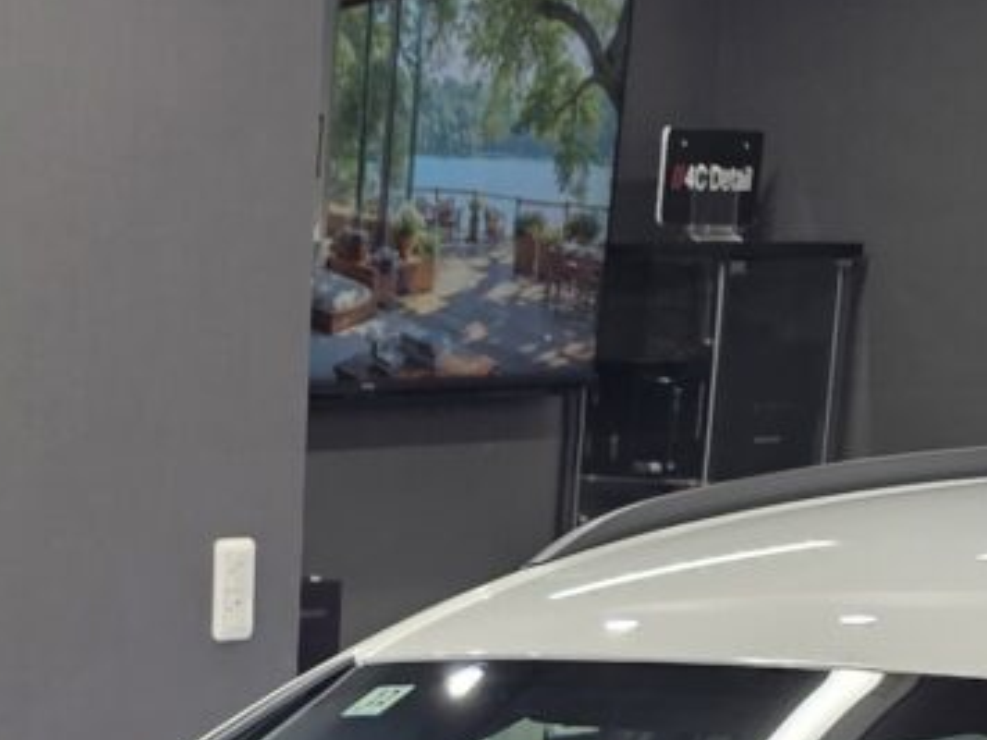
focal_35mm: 124
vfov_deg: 10.2
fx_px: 3536
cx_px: -44
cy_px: 1840
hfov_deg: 15.5
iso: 80
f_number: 1.7
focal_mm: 6.3
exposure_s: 1/100
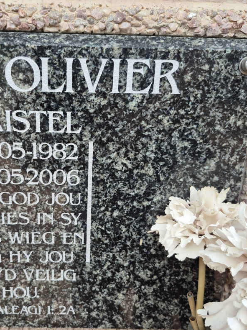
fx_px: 333
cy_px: 181
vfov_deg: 52.6
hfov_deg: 40.3
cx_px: 87
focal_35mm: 35
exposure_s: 1/180
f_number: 1.8
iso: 64
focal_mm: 5.4
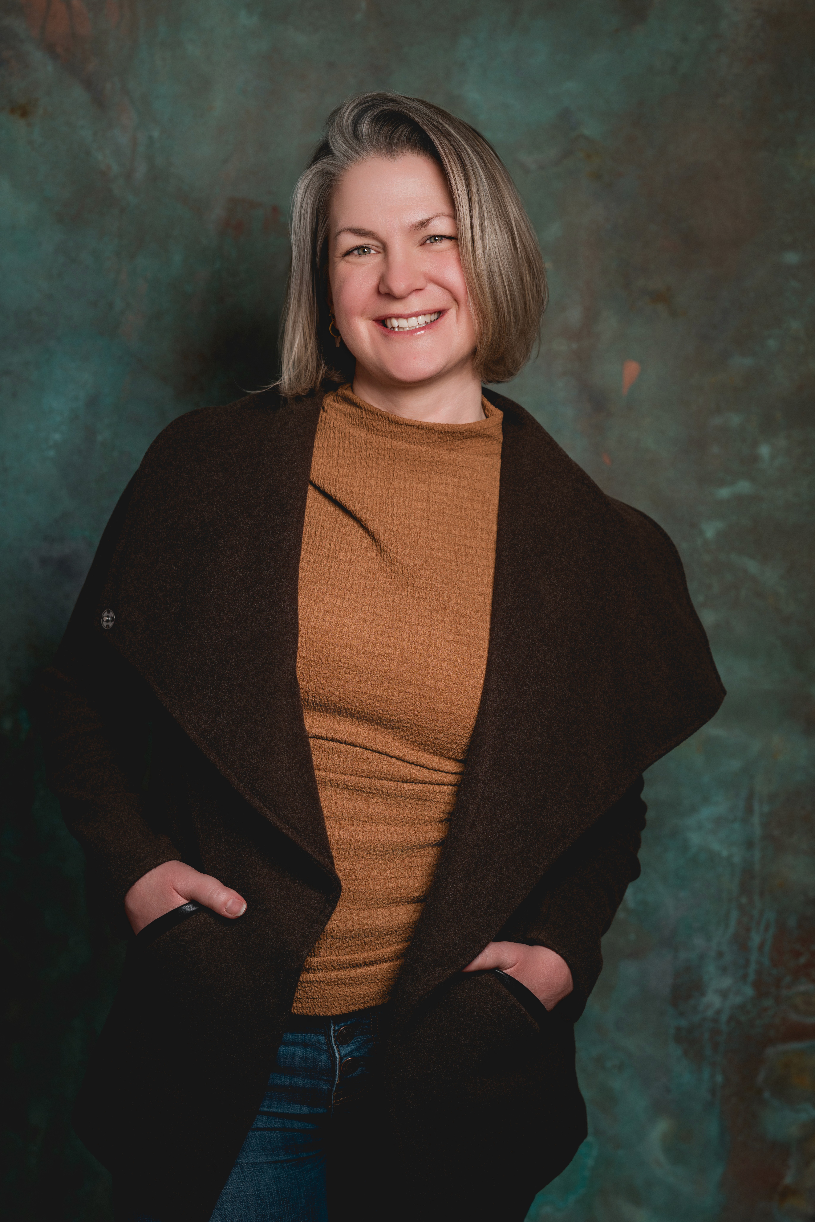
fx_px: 2886
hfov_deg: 16.1
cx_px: 408
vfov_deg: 23.9
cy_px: 611
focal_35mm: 85
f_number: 4.5
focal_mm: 85
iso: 100
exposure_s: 1/160
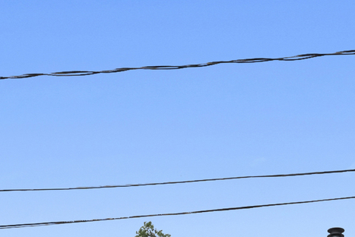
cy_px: 382
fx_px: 444
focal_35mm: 45
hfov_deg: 43.0
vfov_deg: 22.6
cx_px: 234
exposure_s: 1/1000
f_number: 11
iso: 640
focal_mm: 13
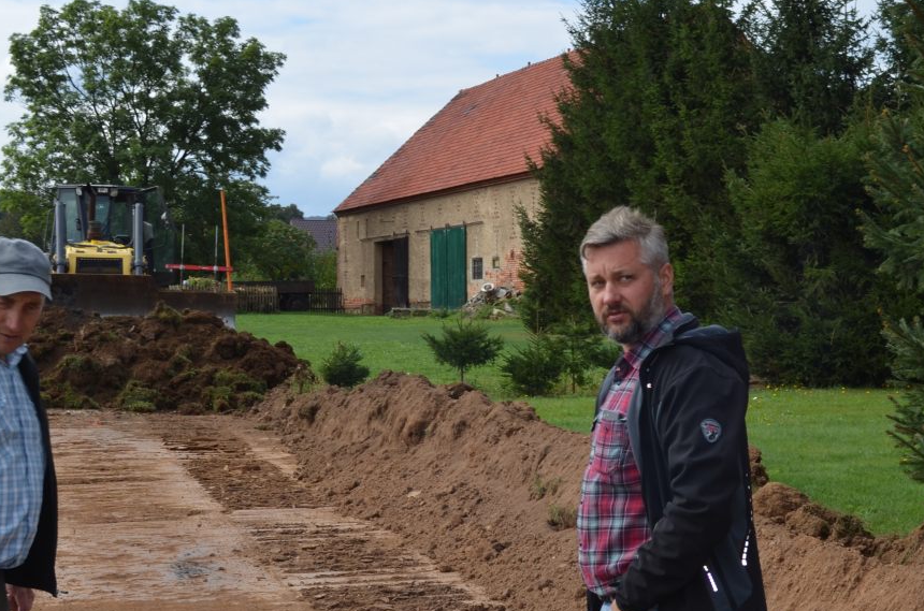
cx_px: 555
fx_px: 1895
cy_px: 380
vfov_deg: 18.3
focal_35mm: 74
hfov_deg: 27.3
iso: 100
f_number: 8
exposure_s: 1/200
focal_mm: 26
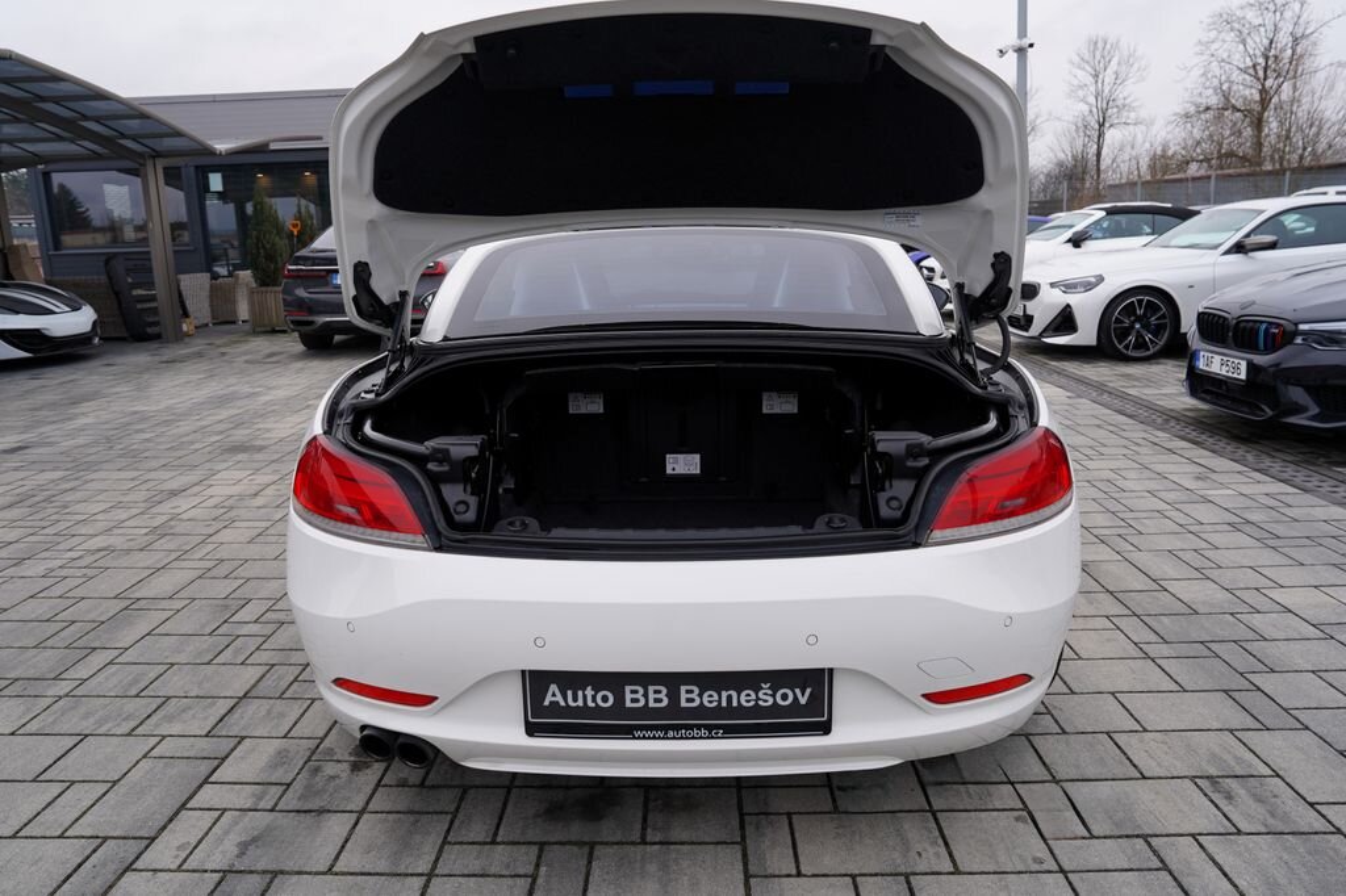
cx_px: 673
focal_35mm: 24
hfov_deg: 73.8
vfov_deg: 53.1
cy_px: 448
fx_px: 897
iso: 100
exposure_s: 1/160
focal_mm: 24
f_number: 5.6
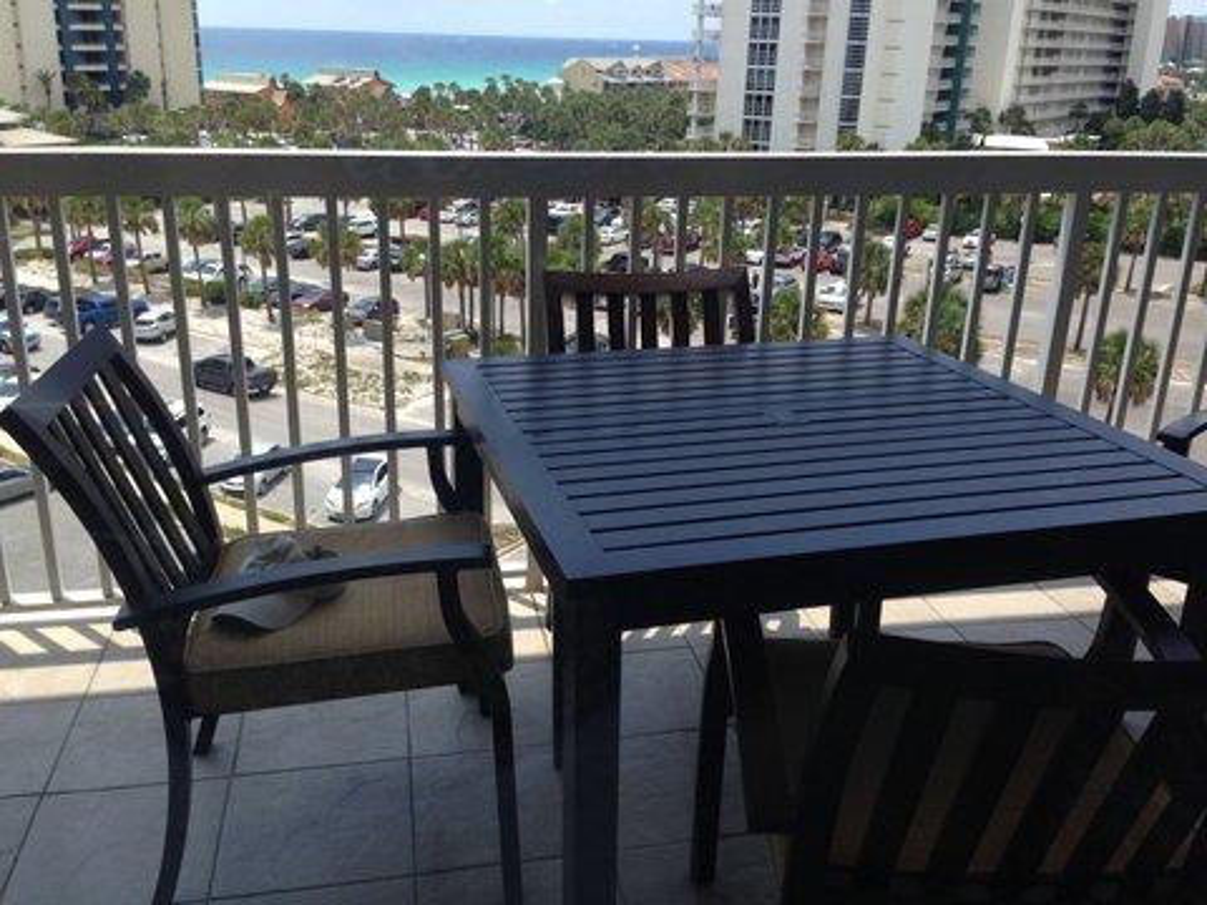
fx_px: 1151
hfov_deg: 55.4
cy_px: 452
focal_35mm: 33
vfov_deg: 42.9
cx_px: 604
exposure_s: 1/379
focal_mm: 4.12
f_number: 2.4
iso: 50
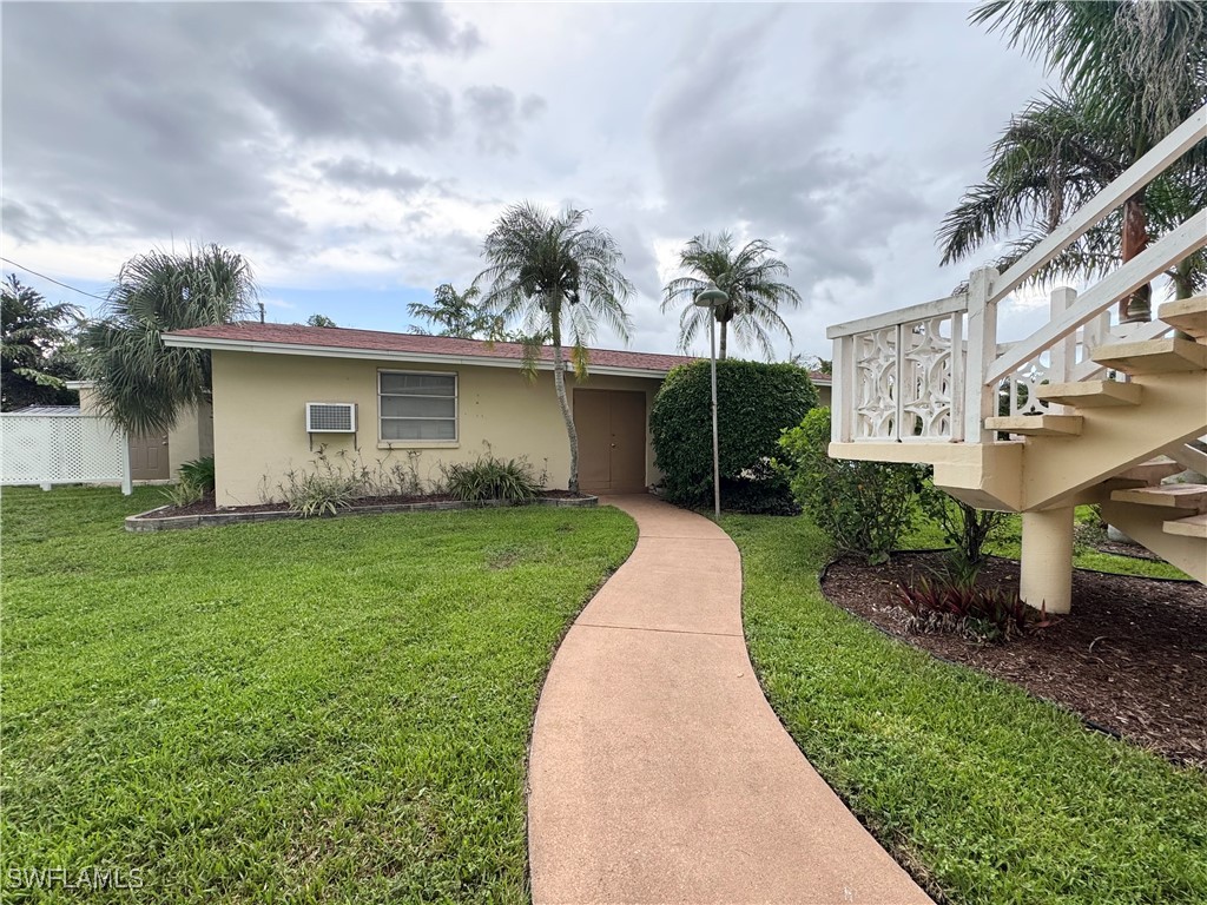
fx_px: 488
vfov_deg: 85.7
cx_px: 604
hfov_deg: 102.1
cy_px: 452
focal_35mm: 14
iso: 40
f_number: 2.2
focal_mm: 2.22
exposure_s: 1/282
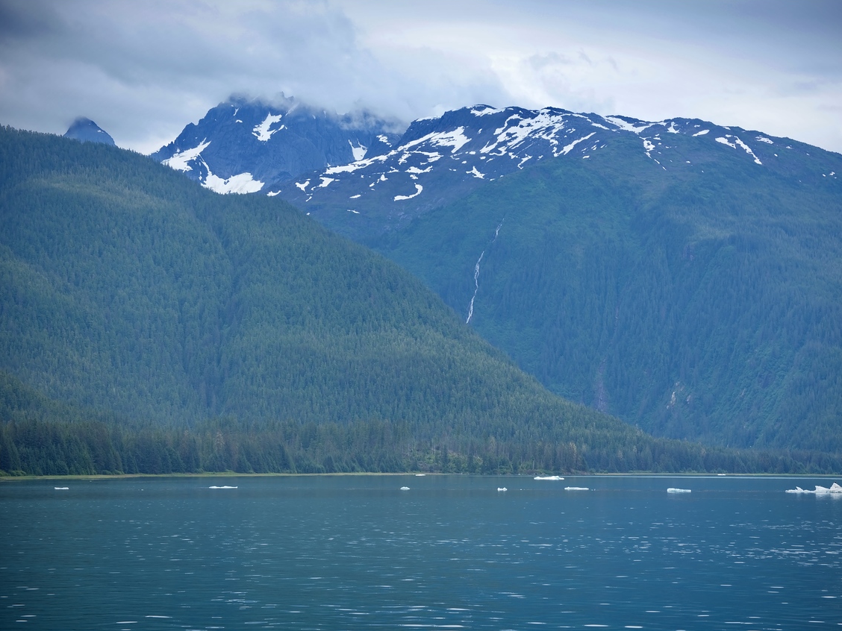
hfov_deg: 16.4
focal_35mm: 120
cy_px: 313
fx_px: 2919
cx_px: 464
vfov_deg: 12.3
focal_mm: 110
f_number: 5.6
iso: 100
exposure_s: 1/250
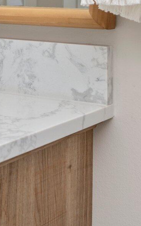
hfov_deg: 11.4
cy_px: -5
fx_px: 637
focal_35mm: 104
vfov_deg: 19.4
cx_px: -139
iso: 200
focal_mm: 29.5
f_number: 9
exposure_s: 1/60
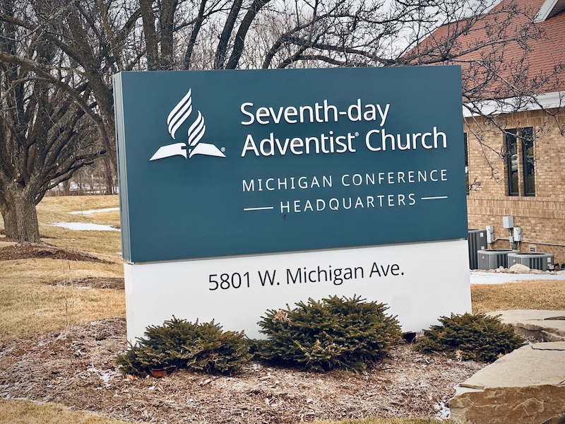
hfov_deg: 25.3
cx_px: 282
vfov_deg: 19.1
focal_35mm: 77
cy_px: 212
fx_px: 1257
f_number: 2.8
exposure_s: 1/121
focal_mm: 9
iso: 32
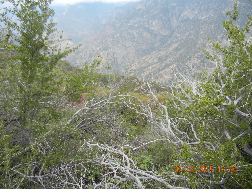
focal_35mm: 30
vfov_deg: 46.8
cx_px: 126
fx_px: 218
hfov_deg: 60.0
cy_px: 94
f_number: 3.5
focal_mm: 5.4
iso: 160
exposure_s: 1/640
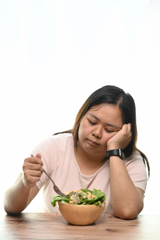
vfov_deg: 19.5
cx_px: 80
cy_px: 120
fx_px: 700
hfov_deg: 13.0
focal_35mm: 105
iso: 250
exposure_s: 1/320
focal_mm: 105
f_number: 2.8
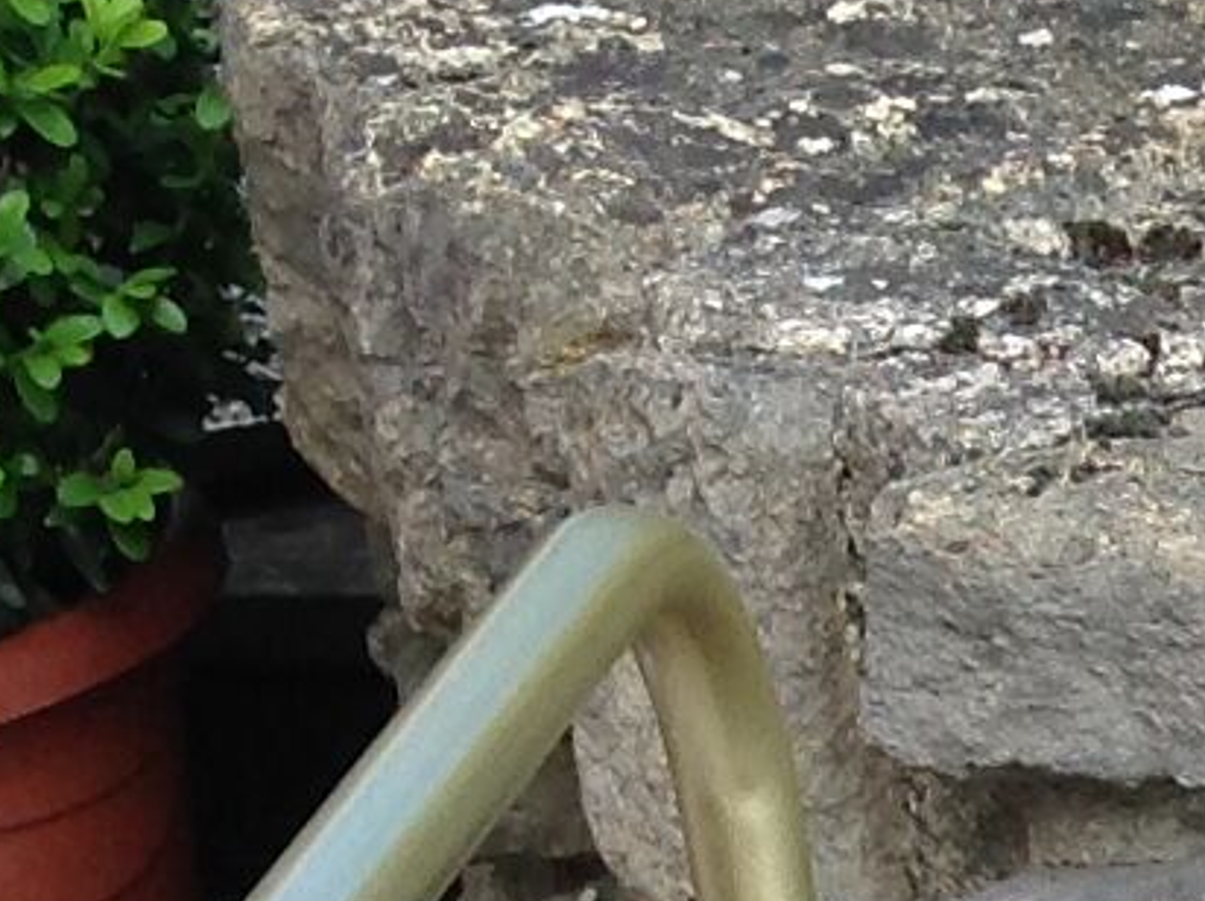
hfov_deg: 8.3
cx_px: 2811
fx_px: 7649
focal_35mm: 220
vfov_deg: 6.2
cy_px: 2788
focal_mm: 4.28
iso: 50
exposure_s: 1/123
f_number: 2.4
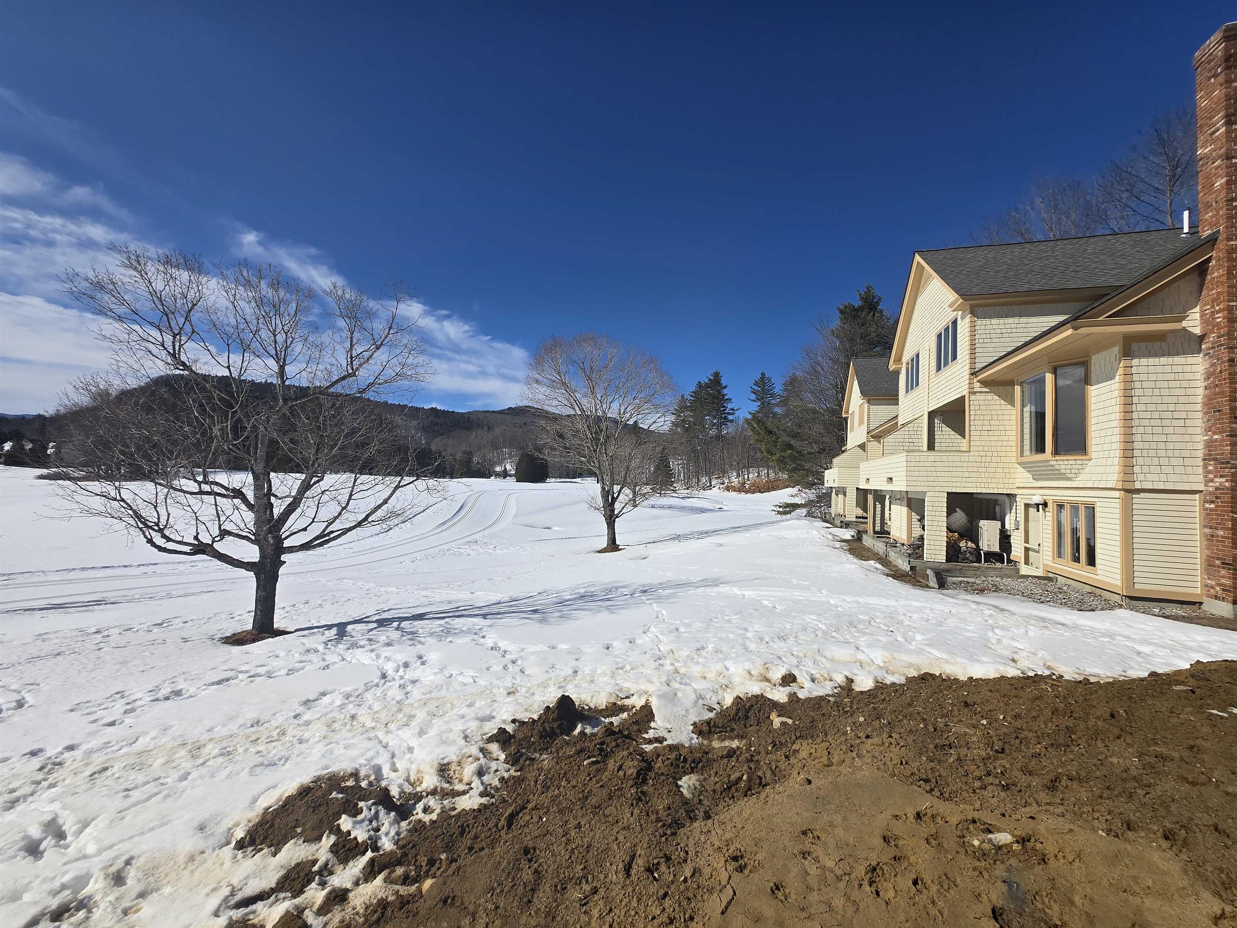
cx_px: 618
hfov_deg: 106.2
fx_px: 465
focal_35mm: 13
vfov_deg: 89.9
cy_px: 464
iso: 25
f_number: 2.2
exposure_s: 1/2365
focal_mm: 1.7
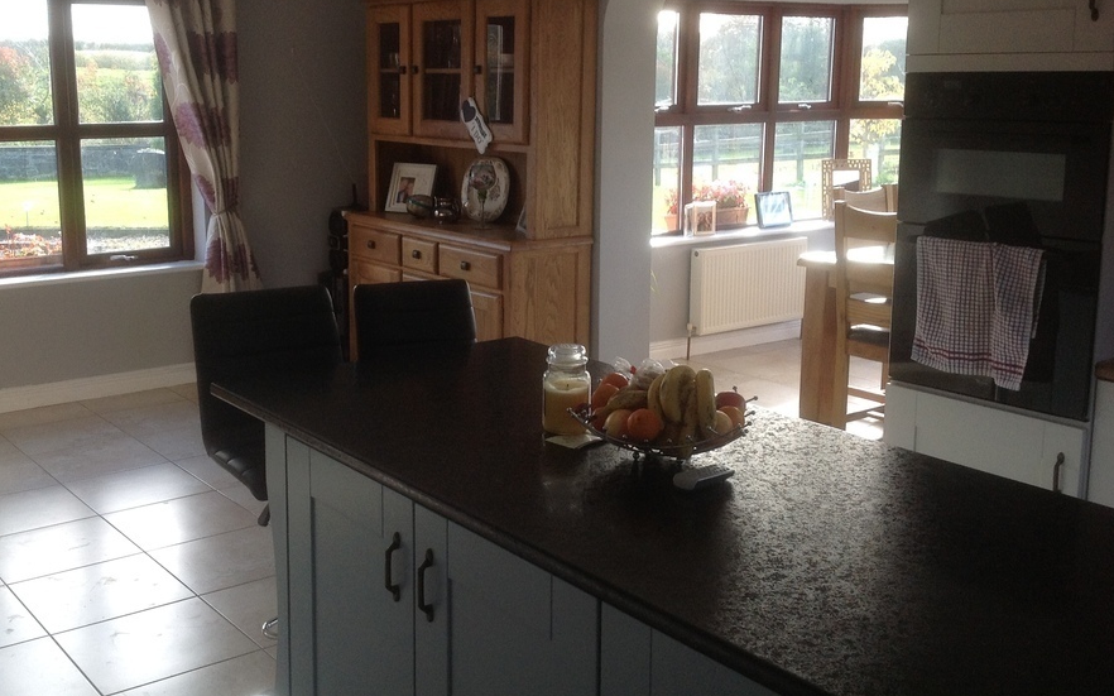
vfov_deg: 29.8
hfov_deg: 46.2
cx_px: 504
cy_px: 287
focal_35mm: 43
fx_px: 1305
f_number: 2.4
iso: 80
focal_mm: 4.28
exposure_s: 1/120
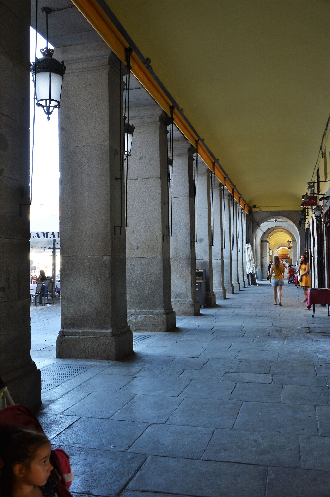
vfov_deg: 57.3
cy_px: 248
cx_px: 165
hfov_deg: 39.9
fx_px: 455
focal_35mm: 33
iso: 400
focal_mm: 22
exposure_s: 1/100
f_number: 5
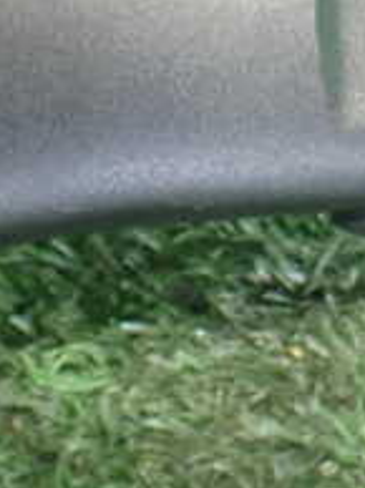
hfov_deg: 15.3
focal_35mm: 93
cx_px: 425
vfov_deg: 20.4
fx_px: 1310
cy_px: -5
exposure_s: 1/30
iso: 800
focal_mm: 5.4
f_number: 2.3
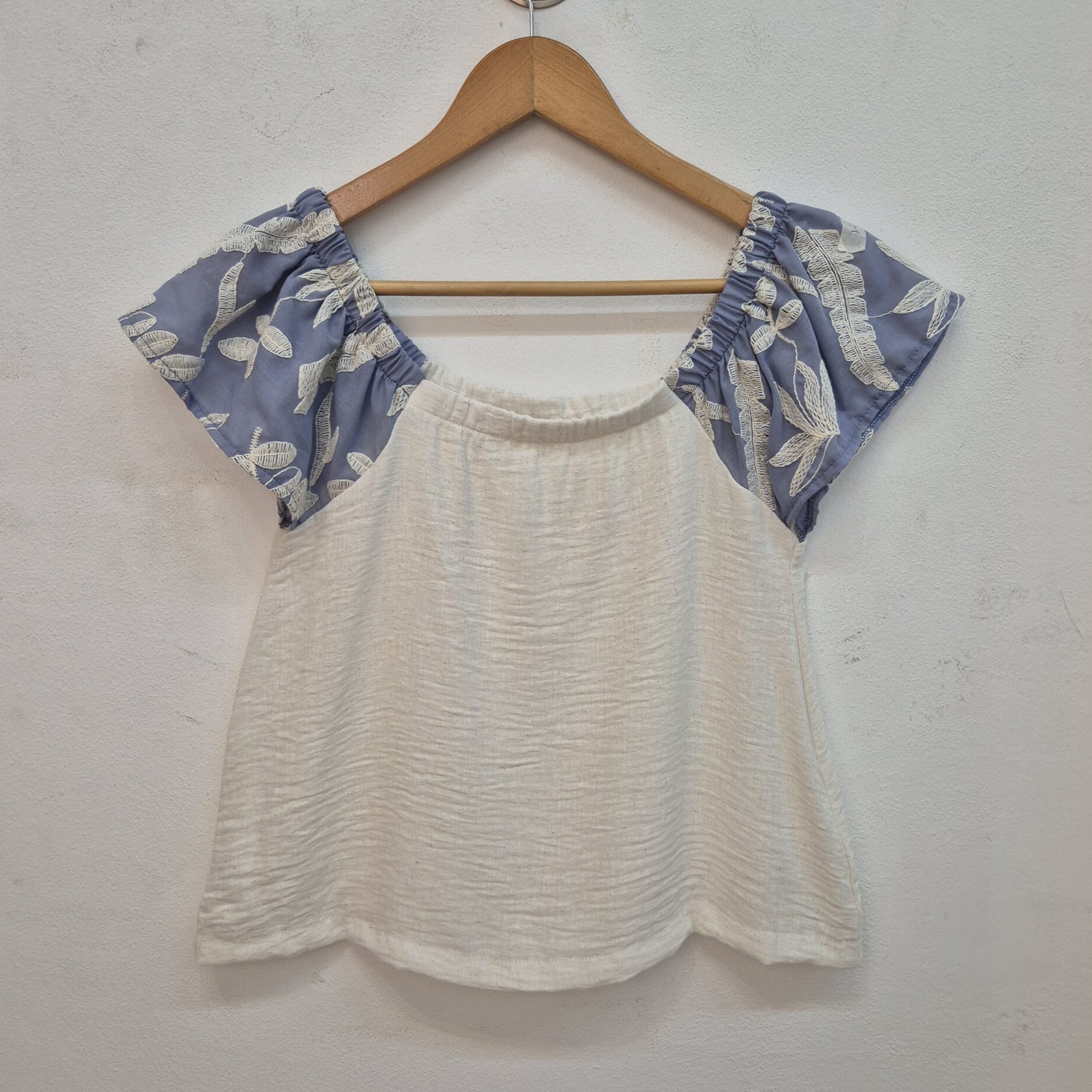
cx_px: 533
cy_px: 545
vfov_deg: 57.3
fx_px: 999
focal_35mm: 28
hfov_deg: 57.3
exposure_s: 1/120
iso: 200
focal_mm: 5.4
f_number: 1.8
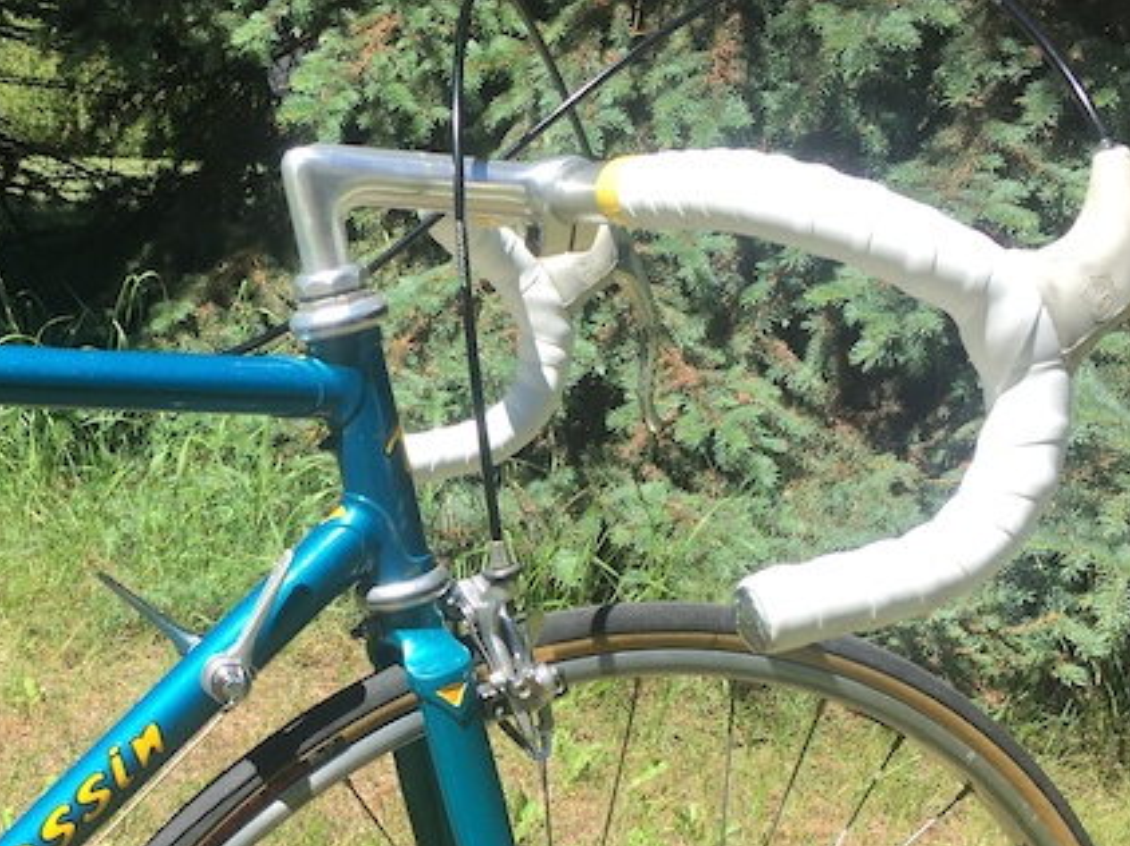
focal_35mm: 55
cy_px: 629
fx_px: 1794
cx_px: 329
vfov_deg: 26.2
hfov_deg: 34.4
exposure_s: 1/964
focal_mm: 4.15
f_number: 2.2
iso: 32
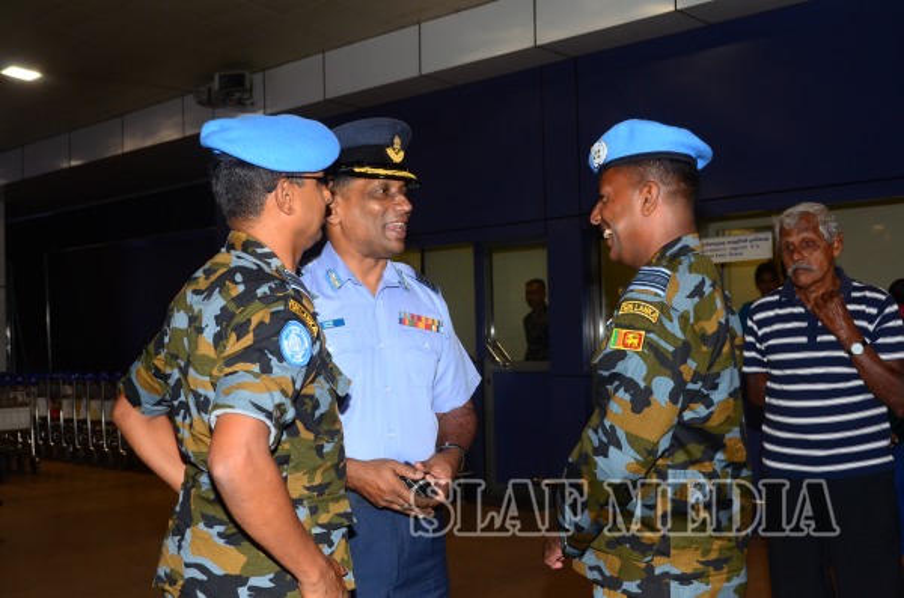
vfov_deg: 32.8
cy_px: 299
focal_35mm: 40
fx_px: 1015
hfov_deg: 48.0
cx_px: 452
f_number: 6.3
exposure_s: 1/100
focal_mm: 27
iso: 800
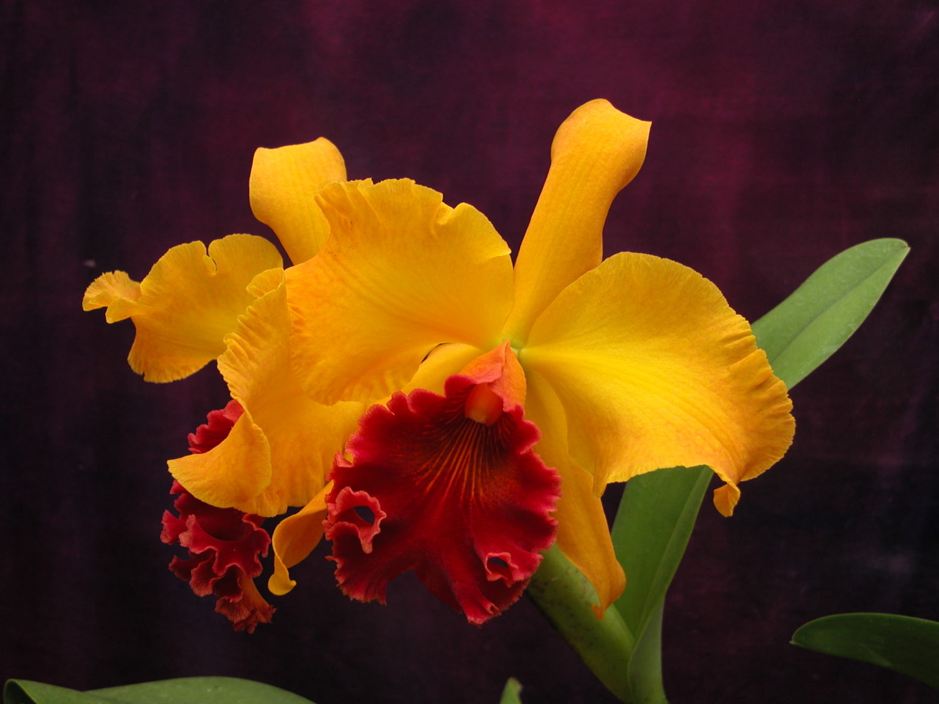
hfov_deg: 45.8
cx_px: 470
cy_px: 352
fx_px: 1112
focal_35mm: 41
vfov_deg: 35.1
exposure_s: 1/22.3
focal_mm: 10.7
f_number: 2.9
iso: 100
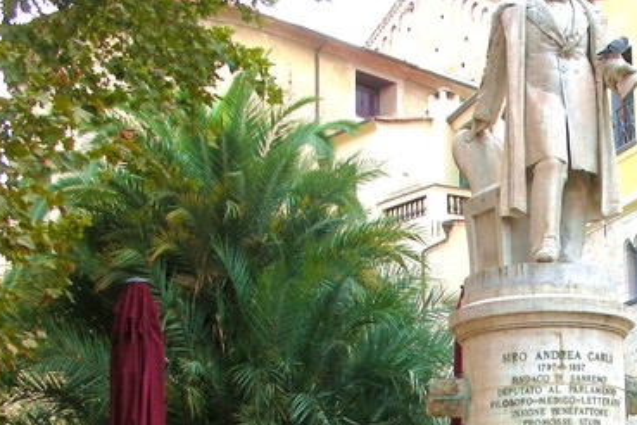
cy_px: 406
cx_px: 554
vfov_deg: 17.0
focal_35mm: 79
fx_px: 1398
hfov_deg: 25.0
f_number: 3
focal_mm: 5.8
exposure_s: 1/66.8
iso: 50
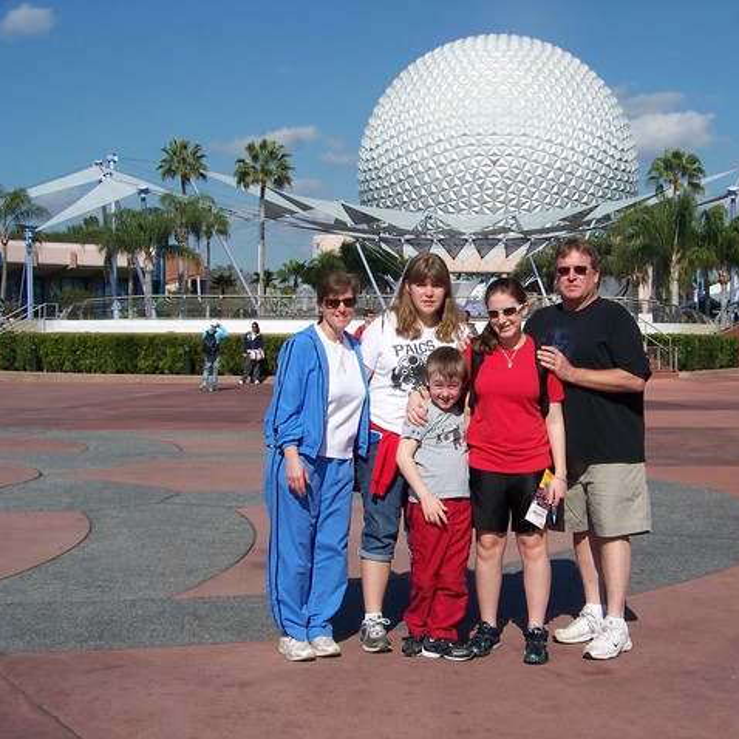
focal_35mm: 58
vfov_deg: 29.6
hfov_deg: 29.4
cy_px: 370
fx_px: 1401
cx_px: 482
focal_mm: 7.6
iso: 64
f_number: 4
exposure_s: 1/800
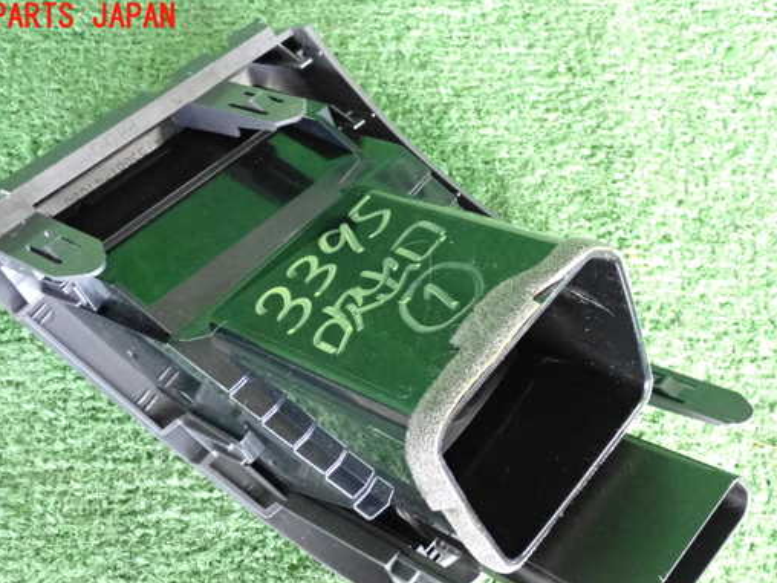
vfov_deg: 28.0
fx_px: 1167
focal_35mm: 52
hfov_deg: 36.8
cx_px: 356
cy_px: 343
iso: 2500
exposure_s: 1/125
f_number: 2.9
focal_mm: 7.84
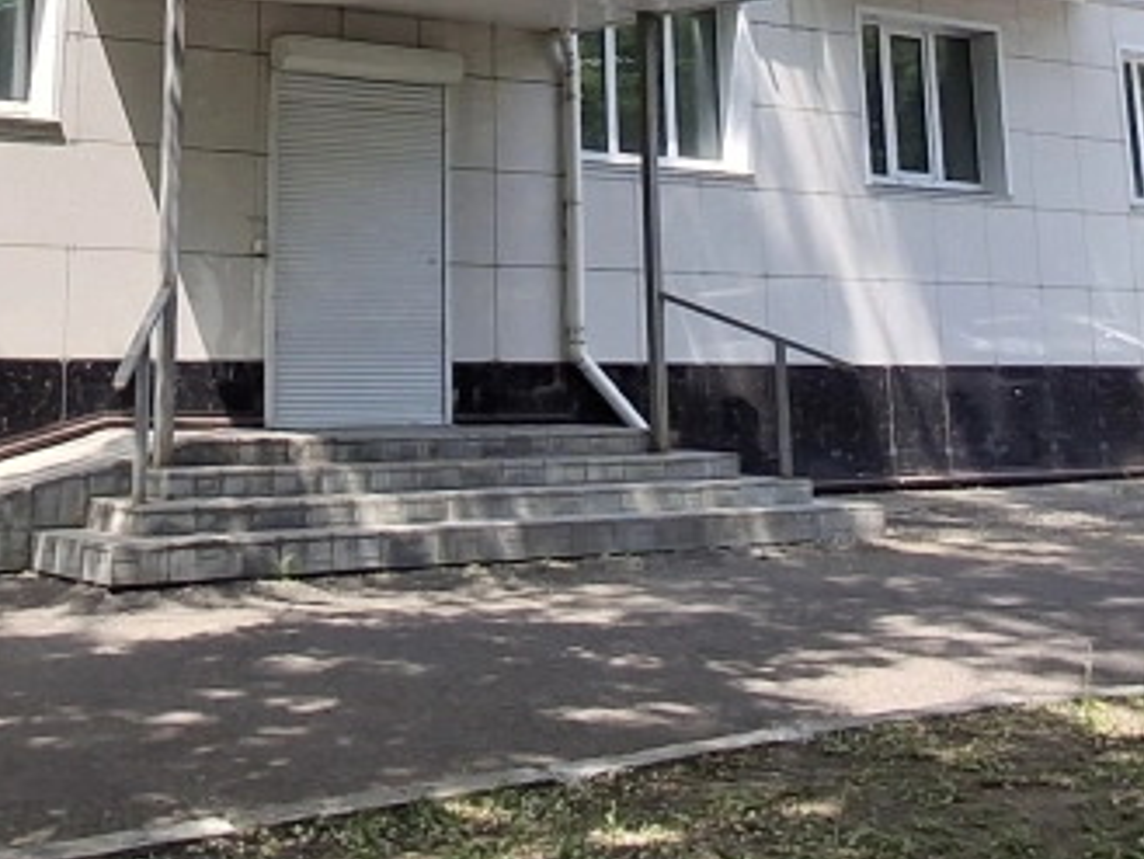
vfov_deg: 21.8
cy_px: -235
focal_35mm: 61
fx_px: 2017
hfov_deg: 31.4
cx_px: 358
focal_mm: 1.64
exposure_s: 1/763
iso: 40
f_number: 2.2
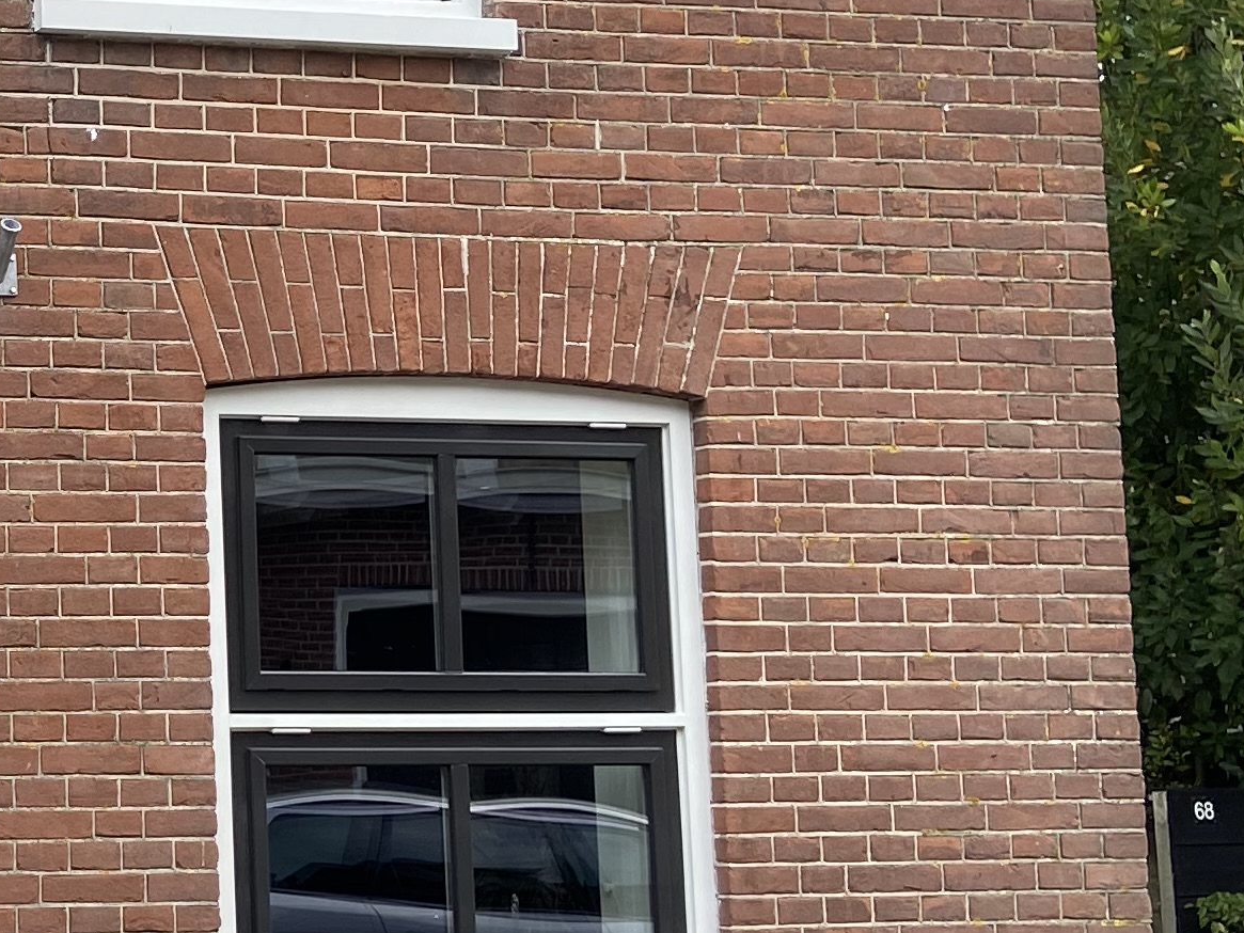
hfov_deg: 19.9
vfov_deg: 16.4
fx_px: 3235
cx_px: -387
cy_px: 444
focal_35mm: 90
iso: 32
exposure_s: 1/184
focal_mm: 4.25
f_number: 1.8
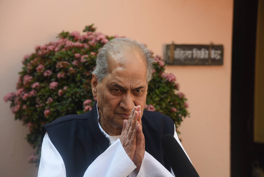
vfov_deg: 11.4
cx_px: 132
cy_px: 88
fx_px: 880
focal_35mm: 120
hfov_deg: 17.1
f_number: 5.6
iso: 320
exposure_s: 1/250
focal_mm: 120
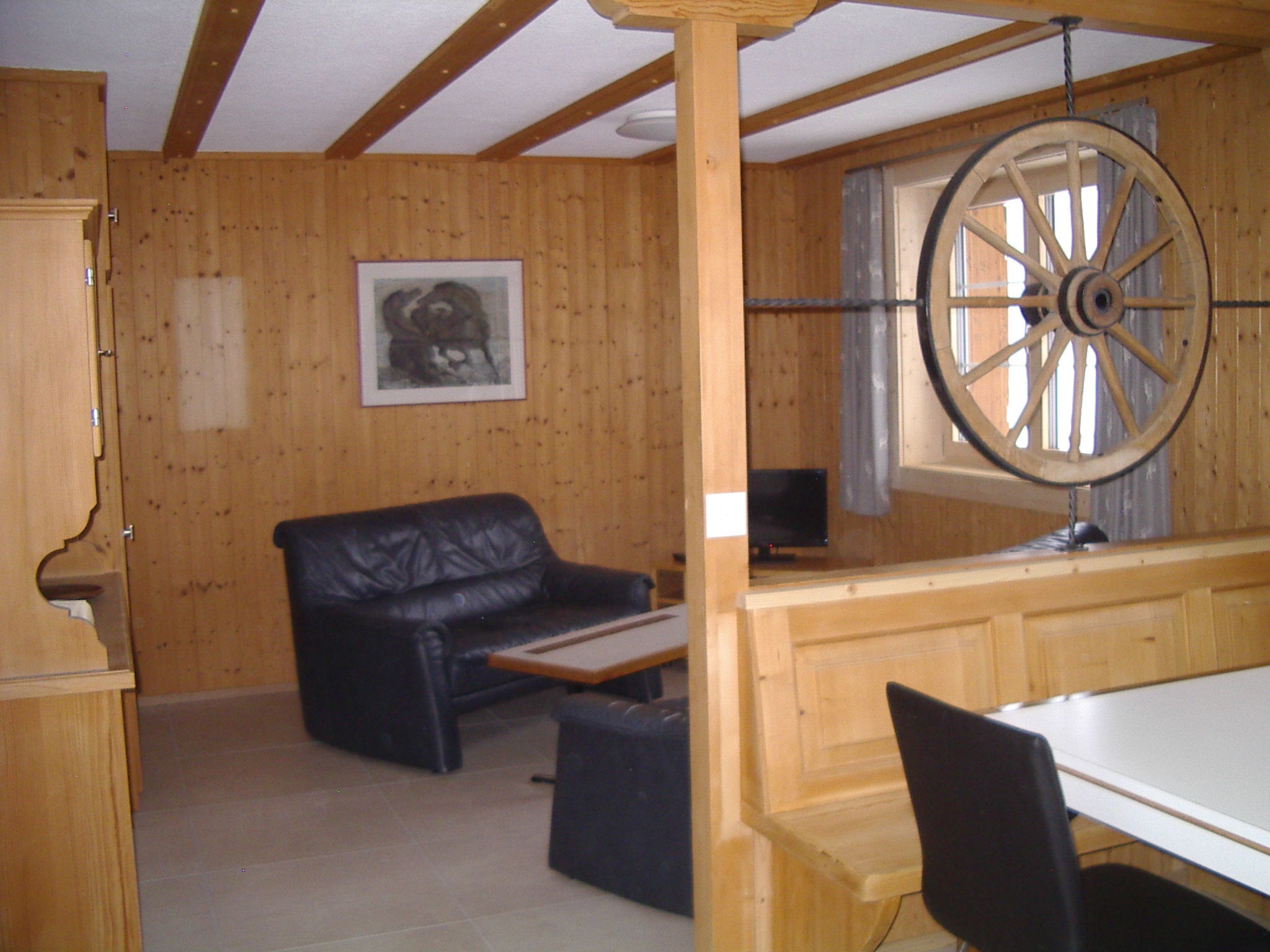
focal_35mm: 38
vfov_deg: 37.7
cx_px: 635
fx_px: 1394
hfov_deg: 49.0
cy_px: 476
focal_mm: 5.8
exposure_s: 1/60
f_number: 2.6
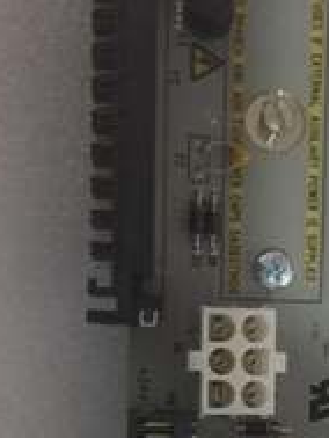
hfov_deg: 16.0
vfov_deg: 20.4
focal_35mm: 92
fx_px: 1165
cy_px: 466
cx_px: 269
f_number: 2.2
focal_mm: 4.15
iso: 320
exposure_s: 1/33
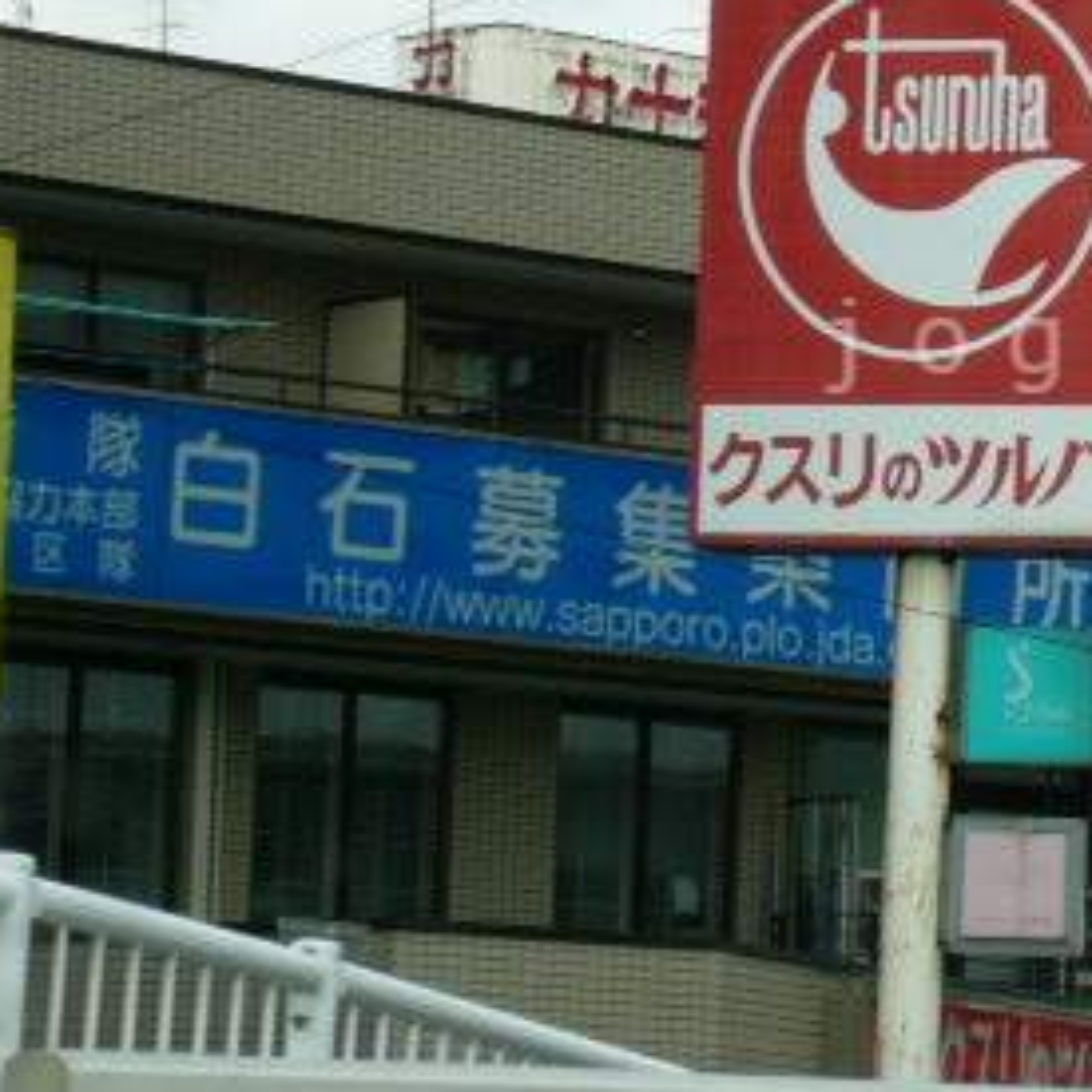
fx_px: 7709
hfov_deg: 8.1
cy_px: 345
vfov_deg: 8.1
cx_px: 1096
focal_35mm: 216
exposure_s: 1/160
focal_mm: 17.4
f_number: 4.9
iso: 50
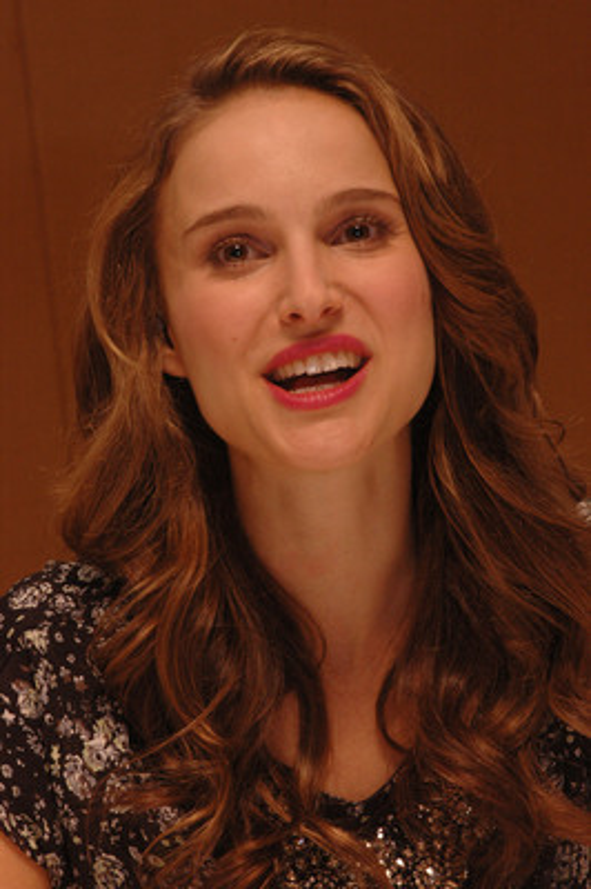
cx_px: 296
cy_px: 444
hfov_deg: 6.8
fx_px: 4995
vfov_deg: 10.2
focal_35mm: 202
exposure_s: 1/200
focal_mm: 135
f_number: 10
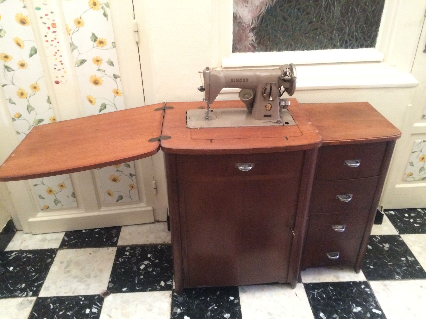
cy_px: 160
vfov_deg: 48.2
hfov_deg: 61.7
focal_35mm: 29
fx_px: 357
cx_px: 213
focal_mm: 4.15
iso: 320
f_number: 2.2
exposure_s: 1/17
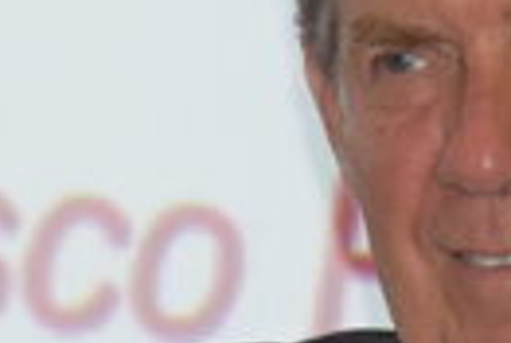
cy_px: 594
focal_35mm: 568
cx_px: 142
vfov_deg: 2.4
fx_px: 8087
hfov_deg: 3.6
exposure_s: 1/60
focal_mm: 55
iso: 1800
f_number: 5.6
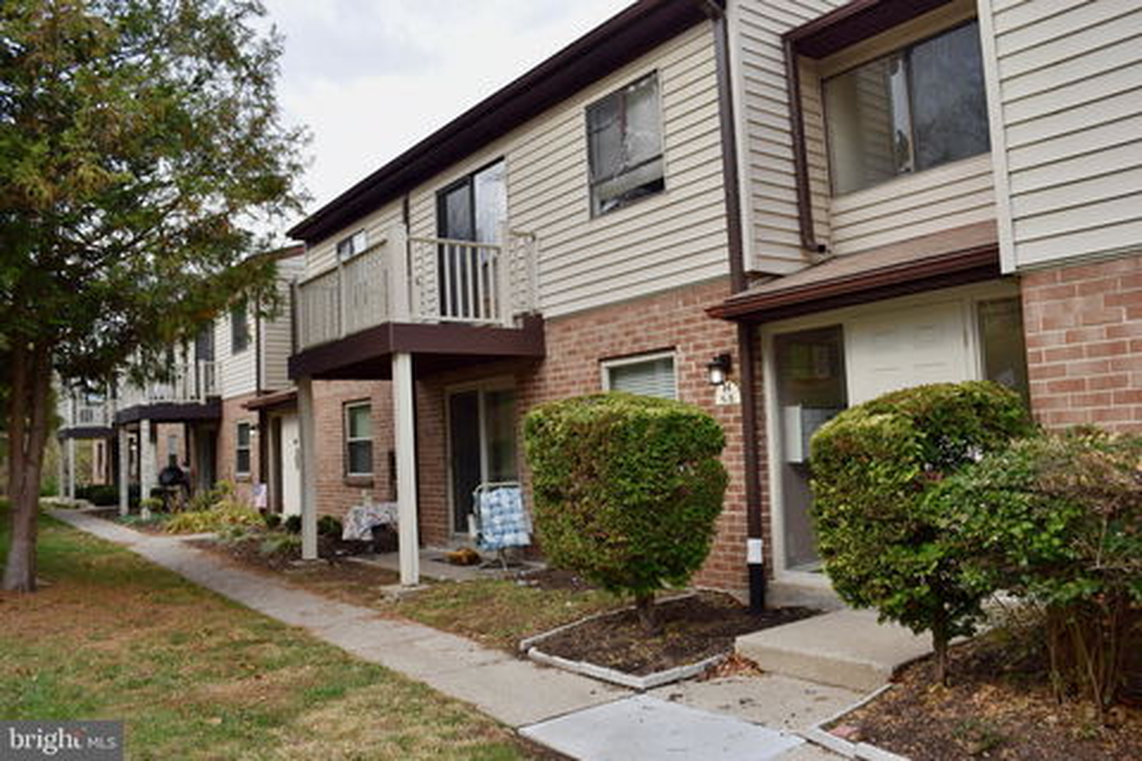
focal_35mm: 27
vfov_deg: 47.9
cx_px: 571
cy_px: 380
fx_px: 856
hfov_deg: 67.4
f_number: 6.3
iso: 100
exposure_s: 1/160
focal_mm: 18
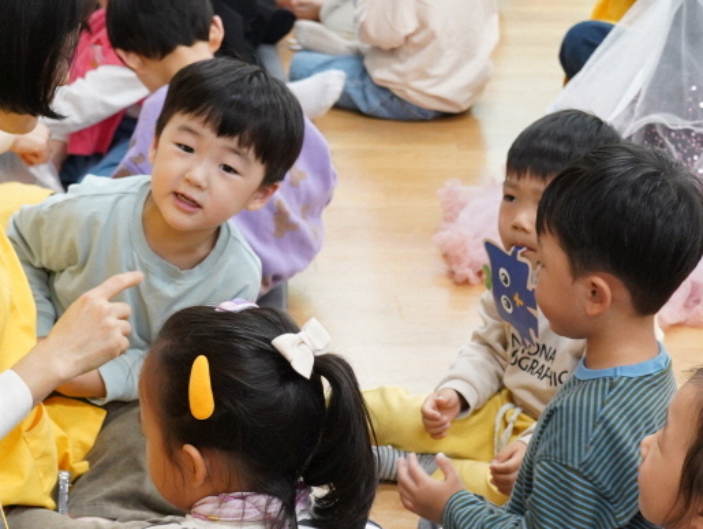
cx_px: 322
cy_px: 329
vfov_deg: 13.0
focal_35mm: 114
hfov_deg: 17.3
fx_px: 2317
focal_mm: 47
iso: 2500
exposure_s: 1/60
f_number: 5.6
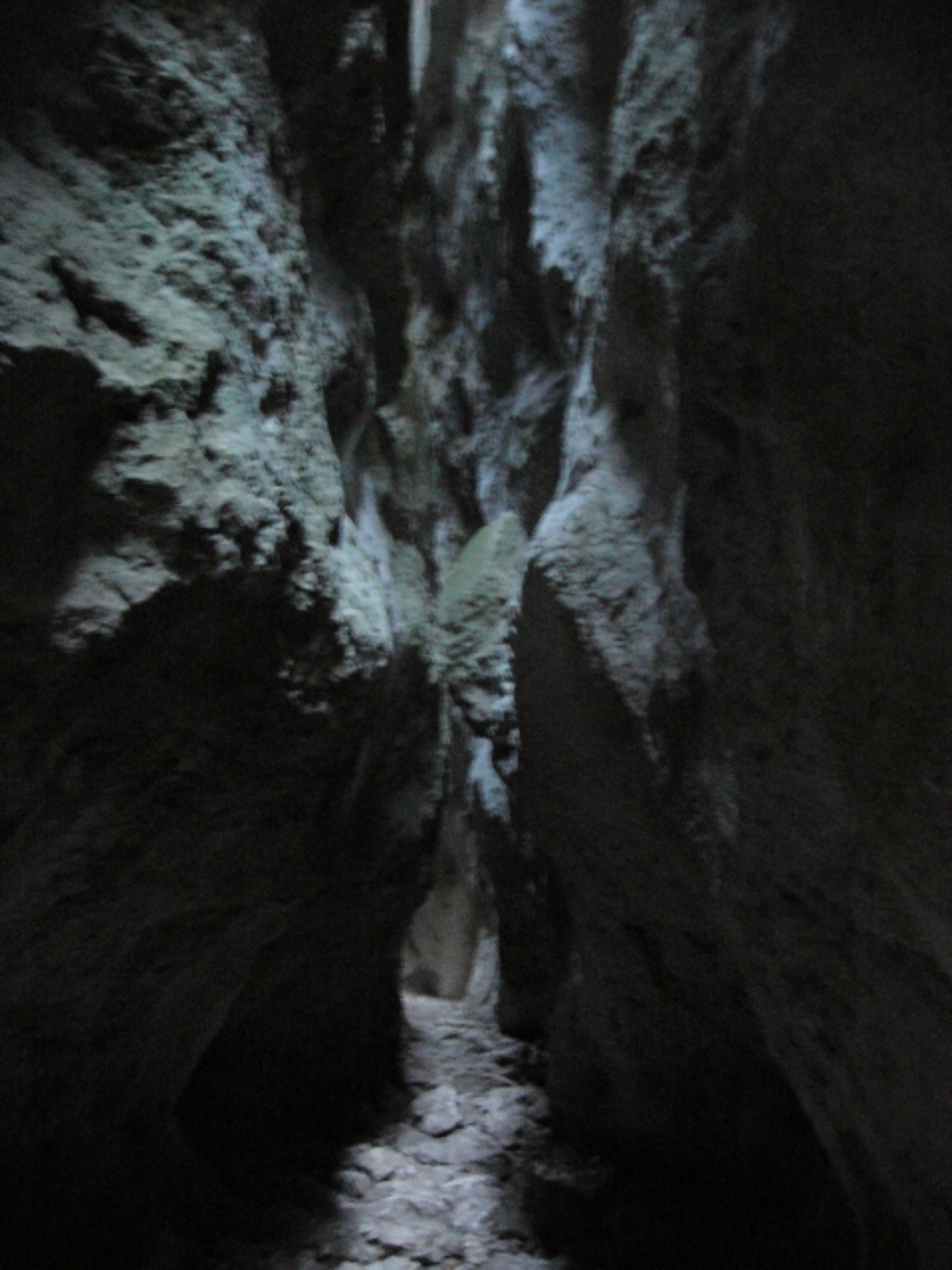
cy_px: 635
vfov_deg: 51.4
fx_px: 1320
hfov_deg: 39.7
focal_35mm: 36
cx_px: 476
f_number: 2.8
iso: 400
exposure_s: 1/4
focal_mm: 6
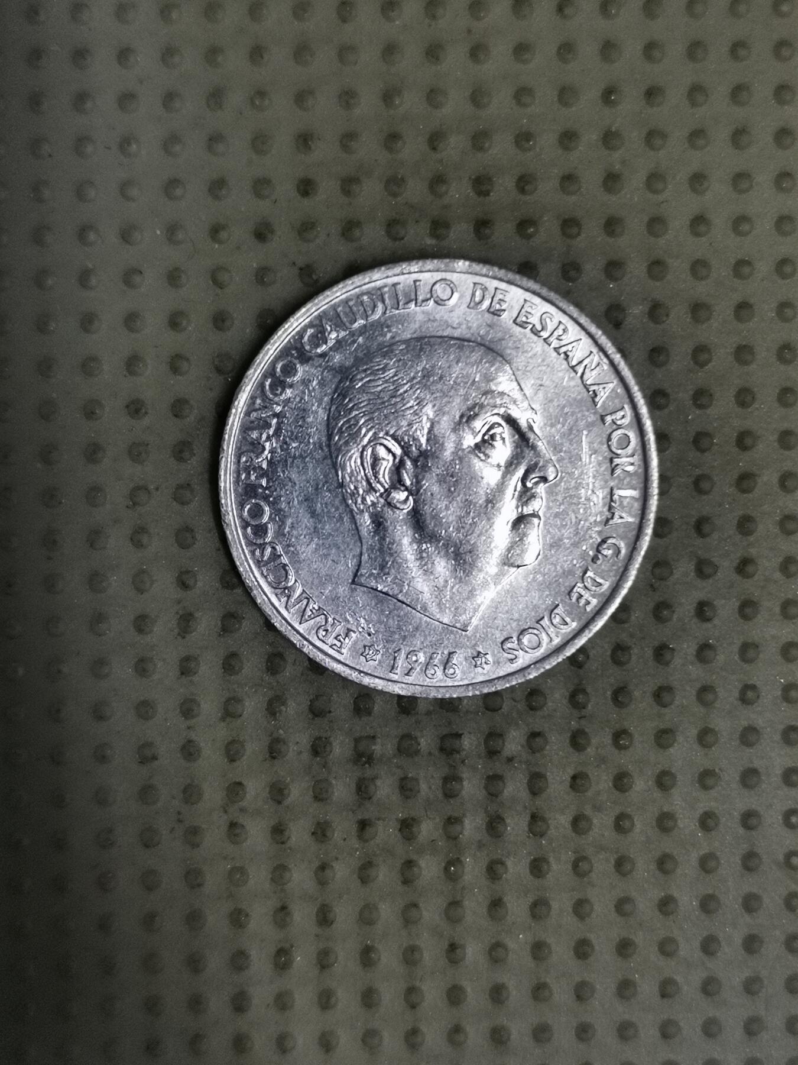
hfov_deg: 28.0
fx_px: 1598
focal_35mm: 52
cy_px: 532
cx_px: 399
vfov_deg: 36.8
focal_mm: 4.75
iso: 200
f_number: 1.8
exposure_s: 1/36
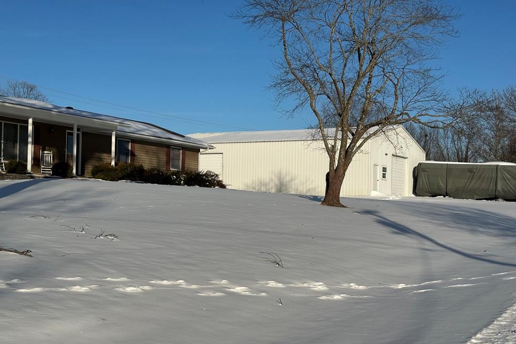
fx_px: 745
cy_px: 170
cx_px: 265
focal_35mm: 52
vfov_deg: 26.0
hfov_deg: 38.2
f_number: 1.78
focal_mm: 6.86
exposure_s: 1/8929
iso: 64
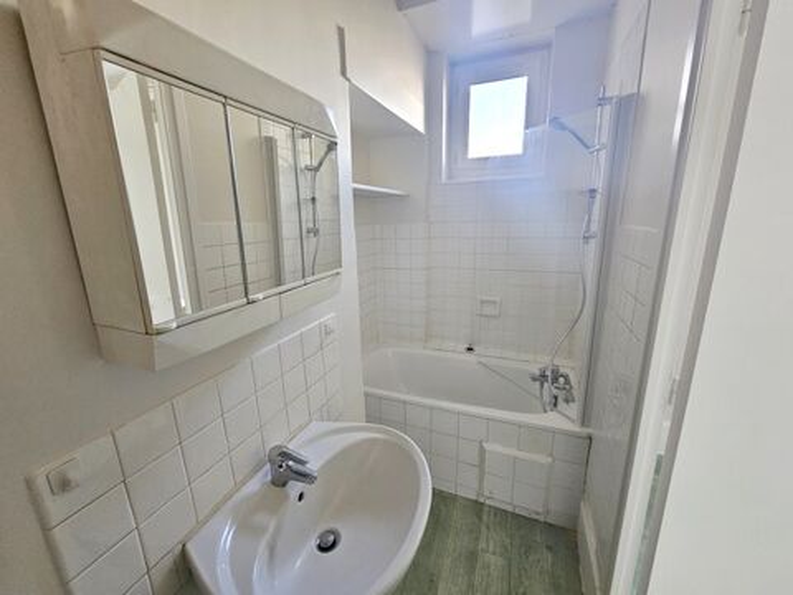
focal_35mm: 13
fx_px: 298
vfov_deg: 89.9
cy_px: 298
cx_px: 396
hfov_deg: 106.2
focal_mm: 2.2
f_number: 2.2
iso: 200
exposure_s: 1/50
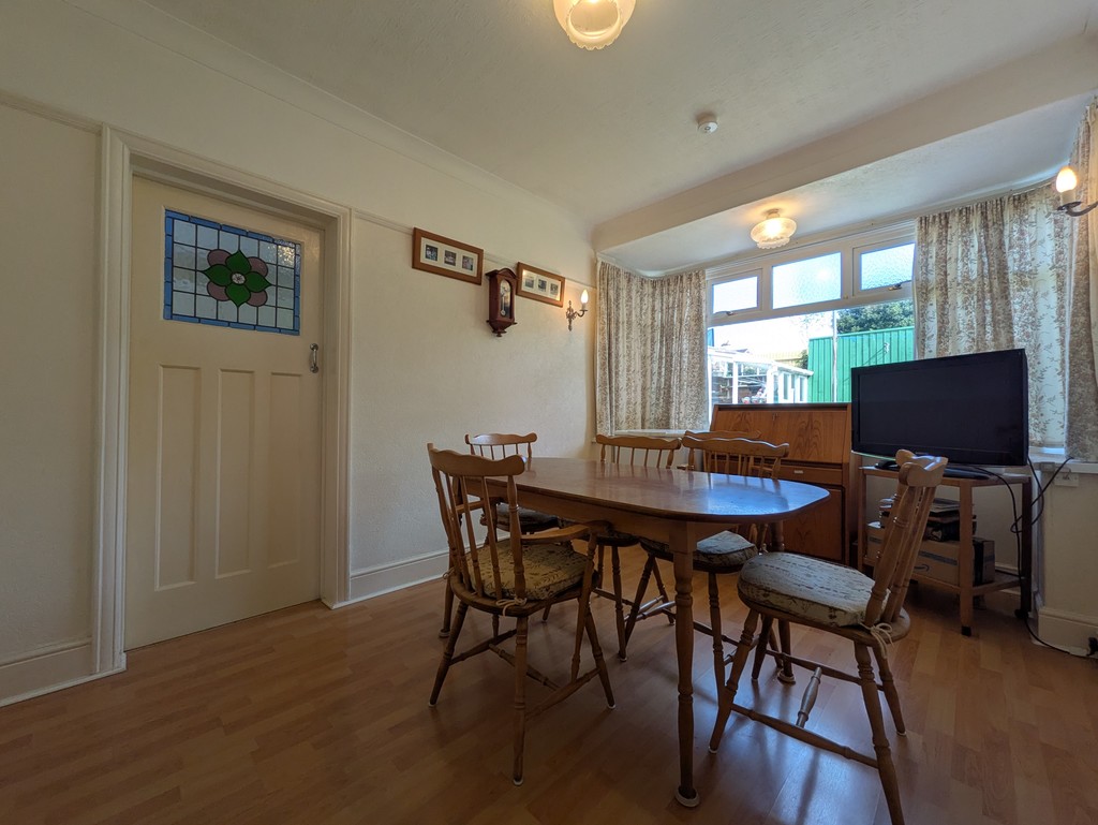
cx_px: 549
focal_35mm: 14
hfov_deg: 102.0
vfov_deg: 85.7
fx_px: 444
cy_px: 412
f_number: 2.2
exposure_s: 1/225
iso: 58
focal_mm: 1.83
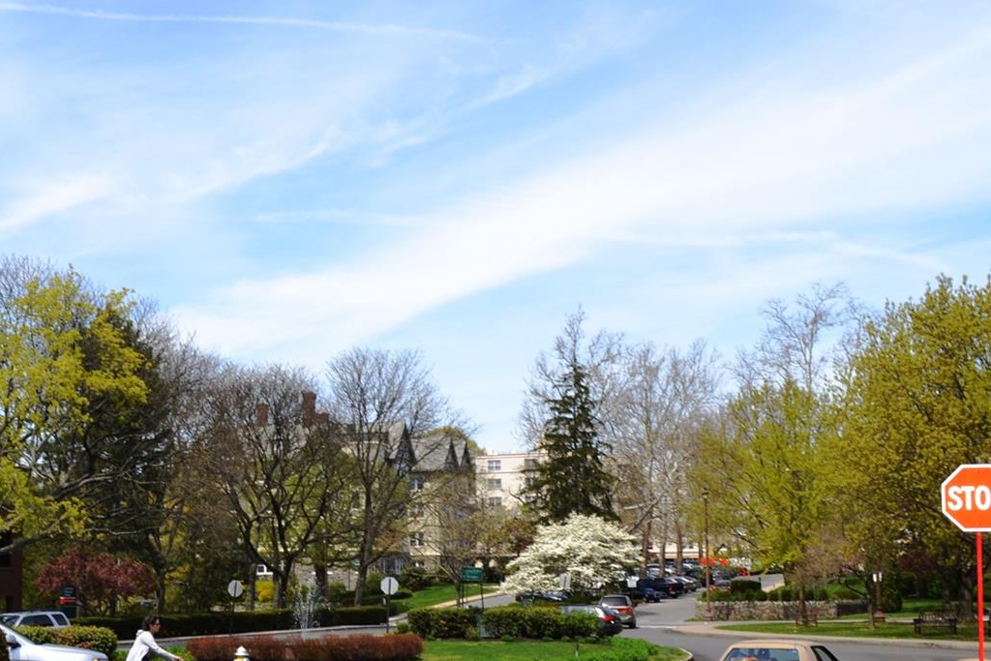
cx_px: 223
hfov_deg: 35.8
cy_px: 429
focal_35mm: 54
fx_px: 1487
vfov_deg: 25.0
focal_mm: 18
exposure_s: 1/200
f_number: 8
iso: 100
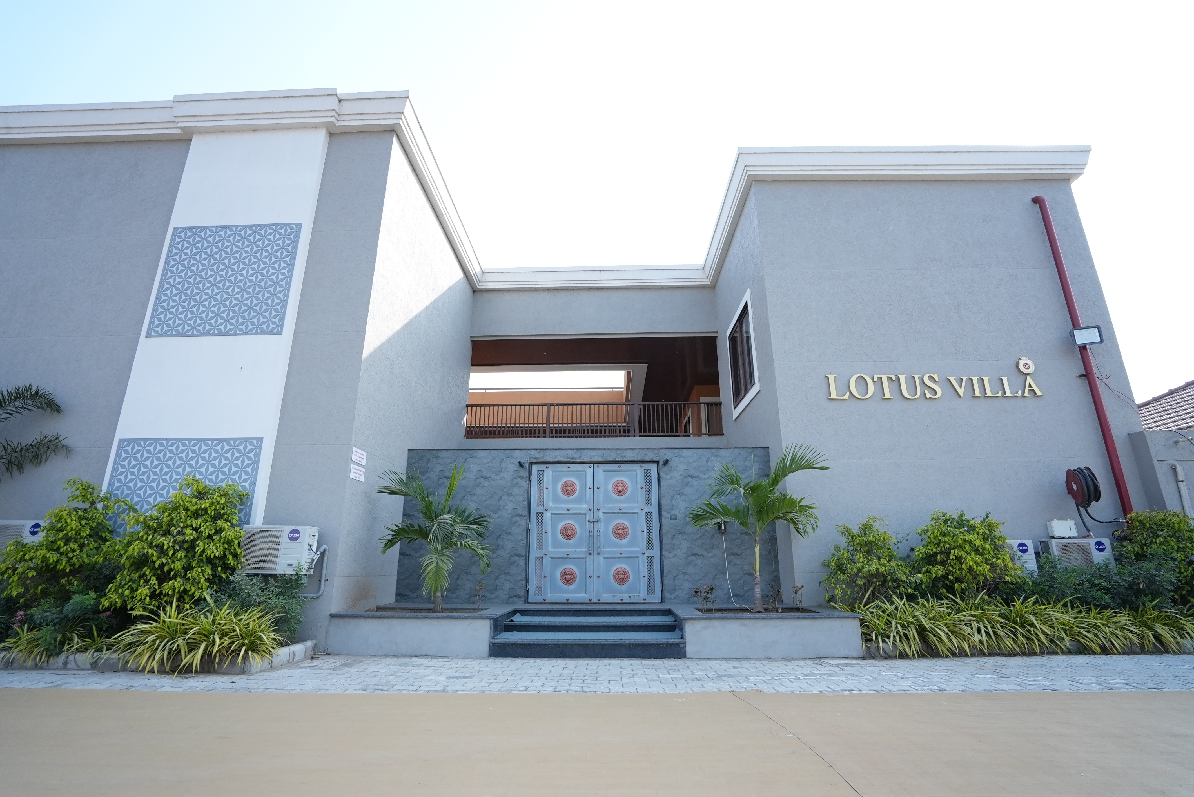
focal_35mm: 16
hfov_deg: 96.7
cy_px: 398
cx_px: 597
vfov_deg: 73.8
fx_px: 531
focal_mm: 16
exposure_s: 1/8000
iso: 2500
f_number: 4
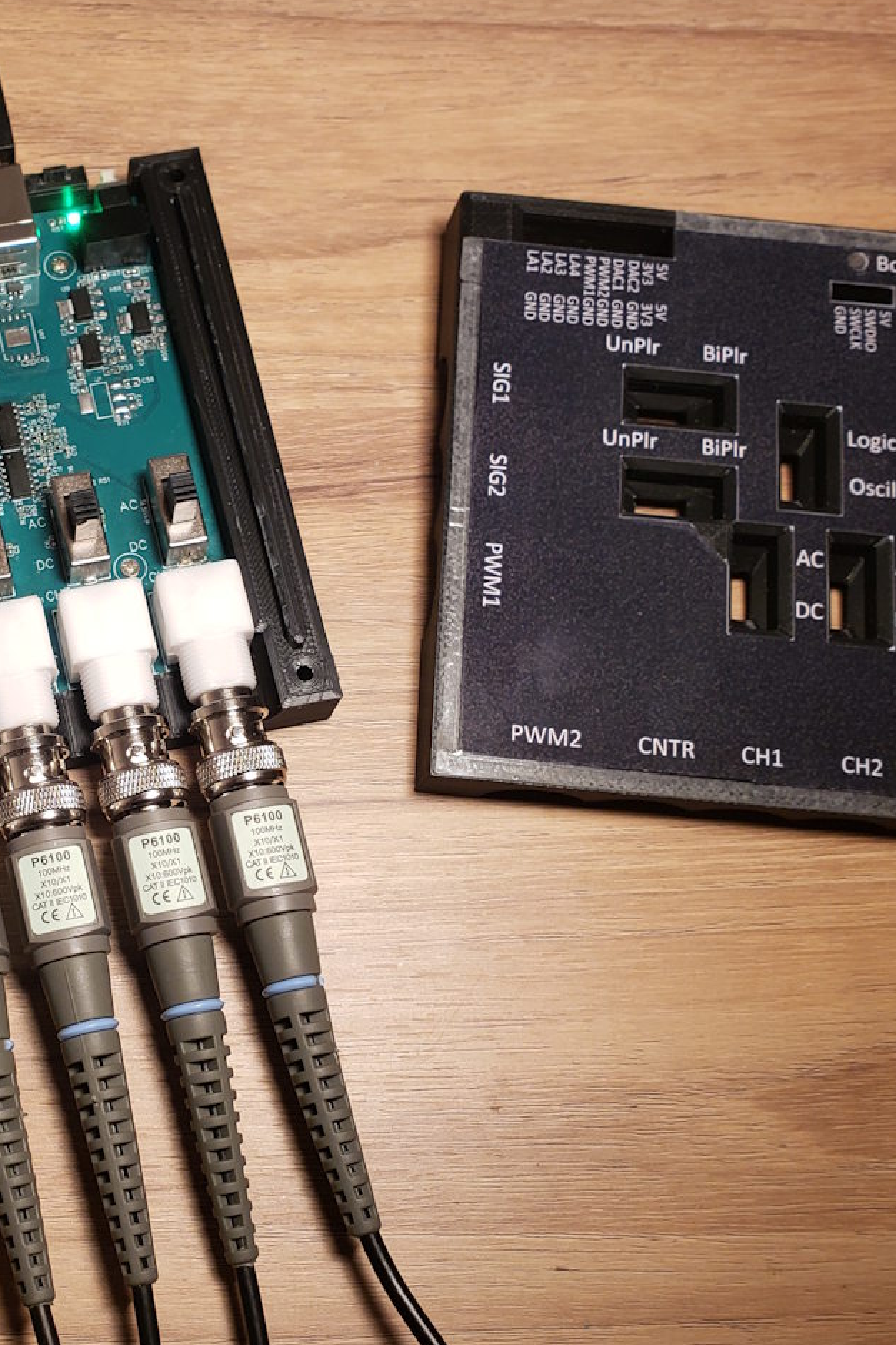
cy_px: 748
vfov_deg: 42.7
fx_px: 1718
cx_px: 111
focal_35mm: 46
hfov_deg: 28.3
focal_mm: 4.3
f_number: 2.4
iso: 100
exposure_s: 1/60
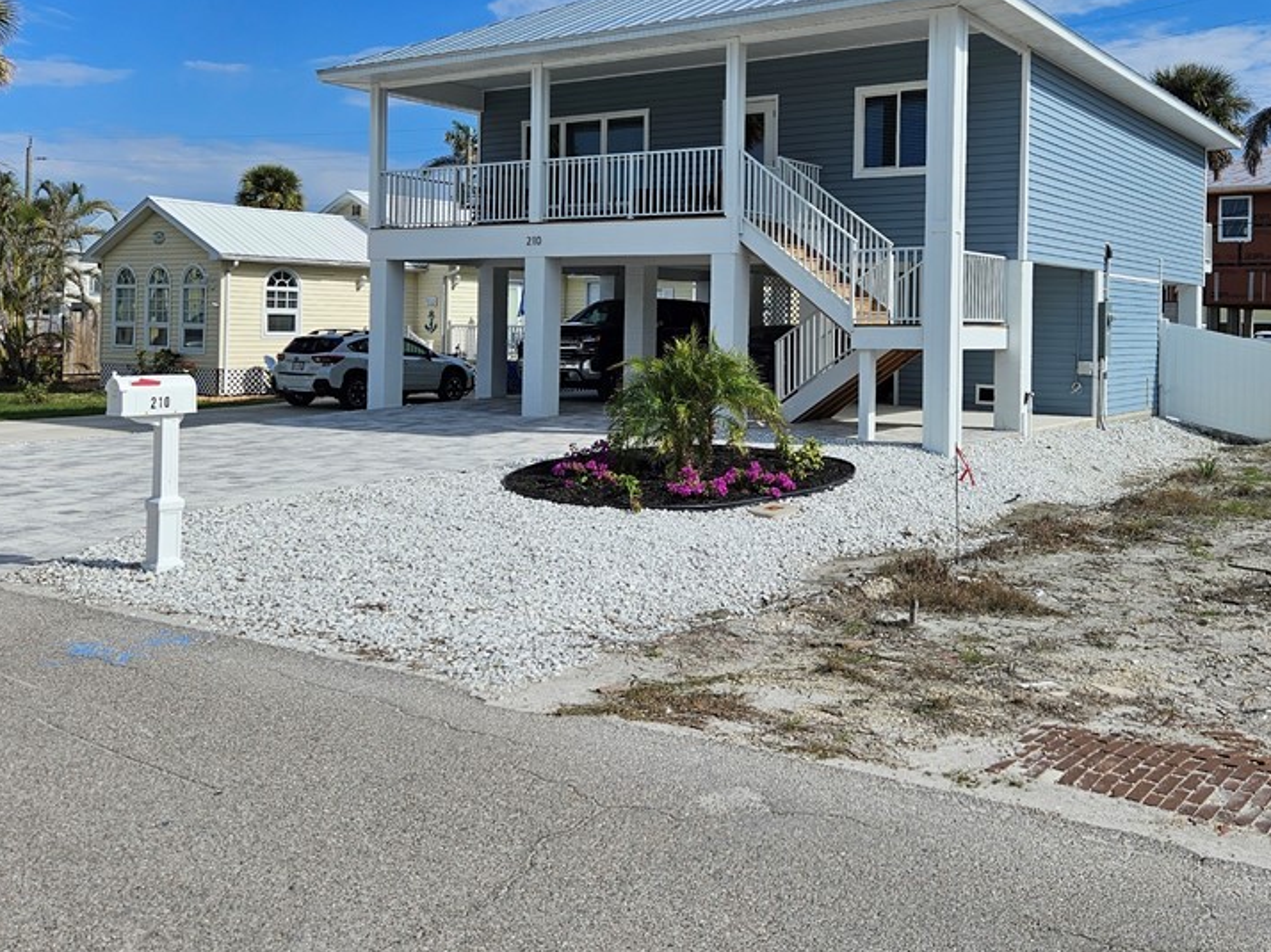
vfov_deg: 42.4
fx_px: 1211
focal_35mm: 33
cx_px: 787
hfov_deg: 54.8
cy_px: 326
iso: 25
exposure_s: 1/3727
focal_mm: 5.4
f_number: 1.8
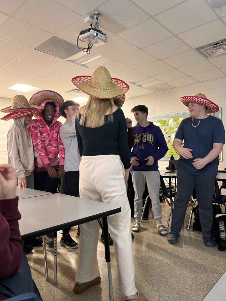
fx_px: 226
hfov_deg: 53.1
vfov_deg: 67.3
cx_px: 113
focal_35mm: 26
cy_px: 150
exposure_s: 1/60
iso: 320
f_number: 1.5
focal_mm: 5.7
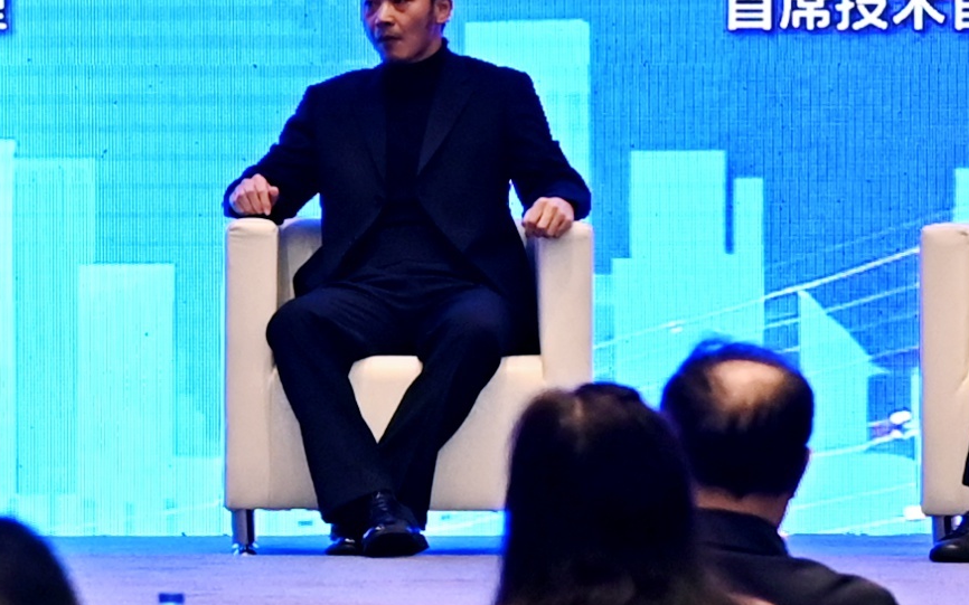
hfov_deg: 4.4
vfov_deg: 2.8
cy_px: 394
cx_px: -891
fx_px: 12595
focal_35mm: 477
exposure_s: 1/160
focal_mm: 68
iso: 1250
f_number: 4
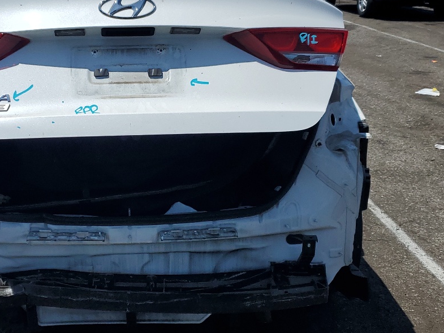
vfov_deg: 27.4
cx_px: 129
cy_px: 124
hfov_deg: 35.6
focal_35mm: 53
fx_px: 680
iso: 50
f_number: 1.5
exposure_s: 1/10000
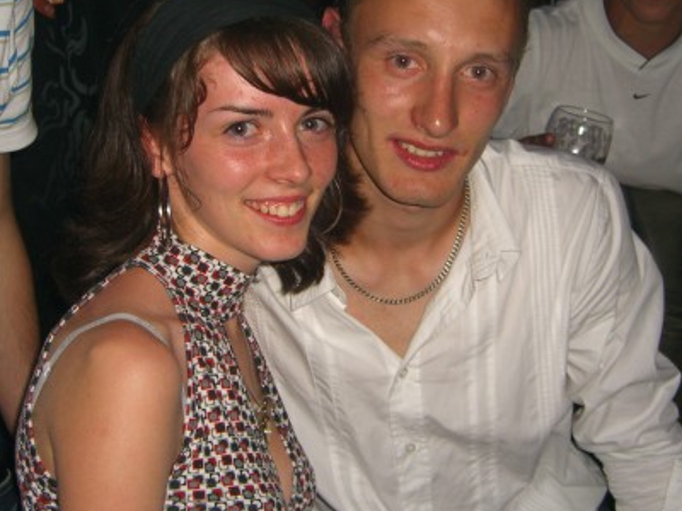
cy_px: 198
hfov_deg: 33.8
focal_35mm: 57
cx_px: 336
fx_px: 1123
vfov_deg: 25.6
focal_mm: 7.9
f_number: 2.8
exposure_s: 1/60
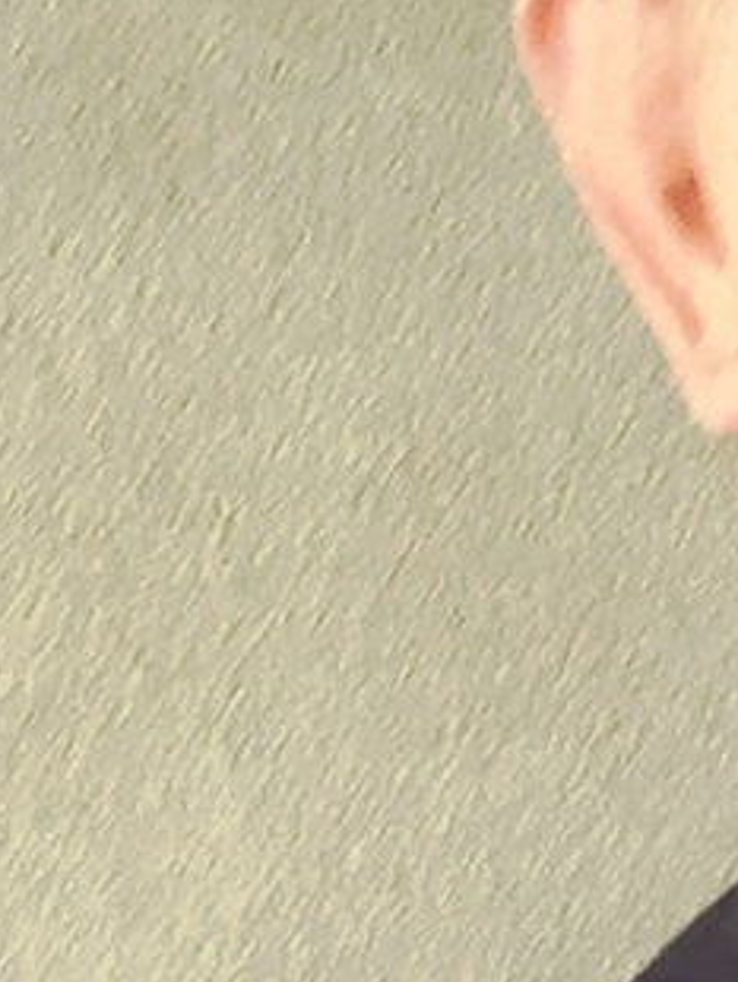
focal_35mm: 128
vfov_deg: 15.4
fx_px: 3634
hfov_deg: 11.0
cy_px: 450
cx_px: 1251
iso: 125
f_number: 2.2
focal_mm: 2.65
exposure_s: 1/30
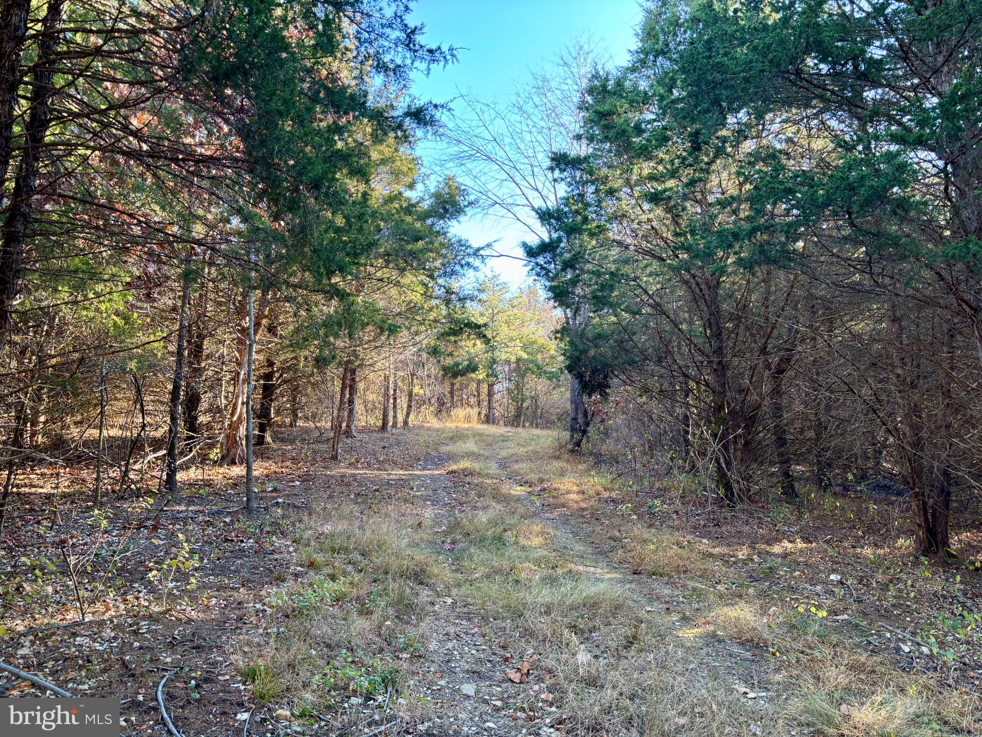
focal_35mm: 26
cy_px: 368
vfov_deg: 53.1
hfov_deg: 67.3
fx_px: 738
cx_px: 491
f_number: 1.6
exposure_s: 1/121
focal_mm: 5.96
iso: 64
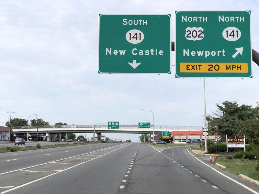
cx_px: 130
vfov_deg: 28.0
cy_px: 97
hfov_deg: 36.8
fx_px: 389
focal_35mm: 52
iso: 16
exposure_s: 1/838
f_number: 2.4
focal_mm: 6
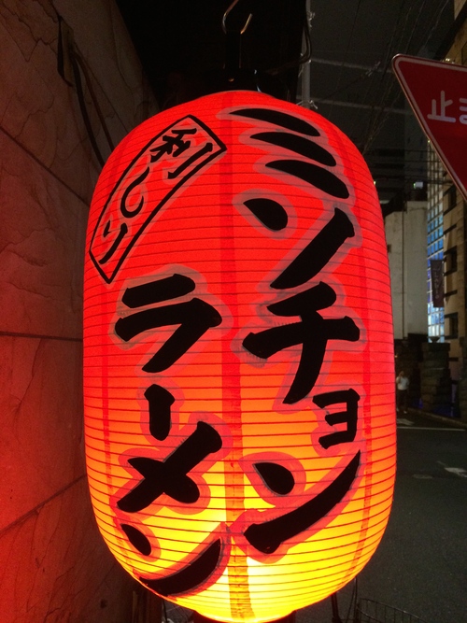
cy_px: 312
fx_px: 522
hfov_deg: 48.2
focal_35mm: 29
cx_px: 234
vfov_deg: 61.7
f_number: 2.2
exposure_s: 1/30
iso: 320
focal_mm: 4.15
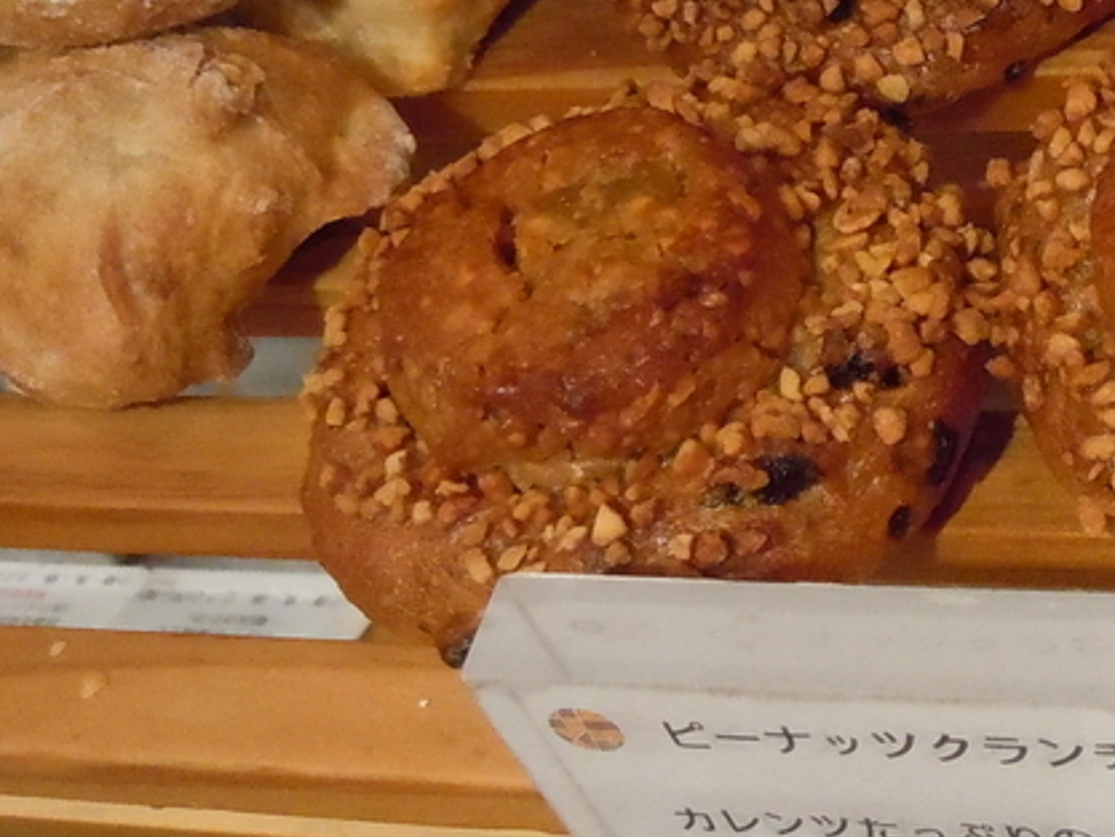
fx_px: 3061
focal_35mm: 95
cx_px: 1102
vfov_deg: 15.4
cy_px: 144
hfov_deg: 20.0
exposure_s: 1/125
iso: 800
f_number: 4
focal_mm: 5.9
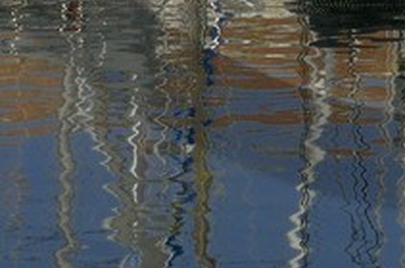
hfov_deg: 3.8
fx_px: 6133
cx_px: 537
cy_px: -574
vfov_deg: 2.5
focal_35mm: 546
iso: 100
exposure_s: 1/160
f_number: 13
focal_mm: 48
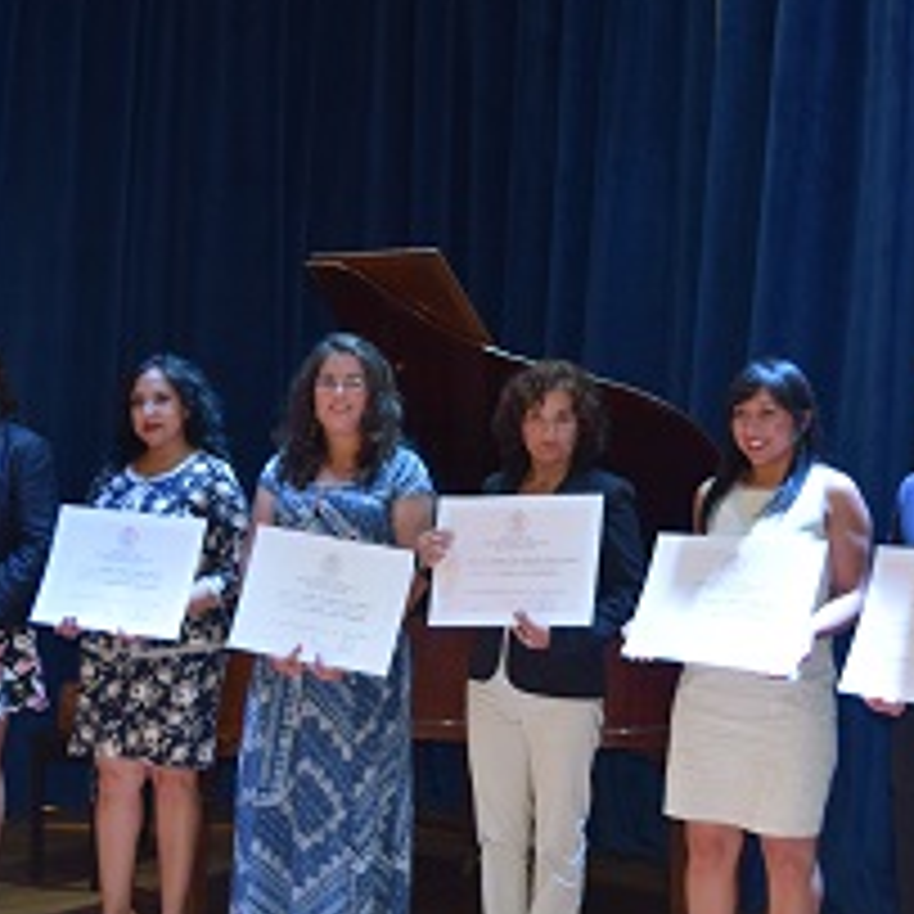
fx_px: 1912
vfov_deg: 26.9
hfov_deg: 26.9
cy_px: 462
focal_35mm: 64
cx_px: 498
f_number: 4
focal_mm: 24
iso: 800
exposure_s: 1/60
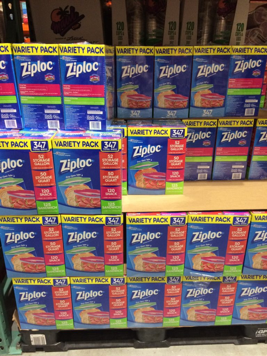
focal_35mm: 29
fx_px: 298
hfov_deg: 48.2
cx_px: 134
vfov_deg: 61.7
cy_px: 178
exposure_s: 1/30
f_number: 2.2
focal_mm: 4.15
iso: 200
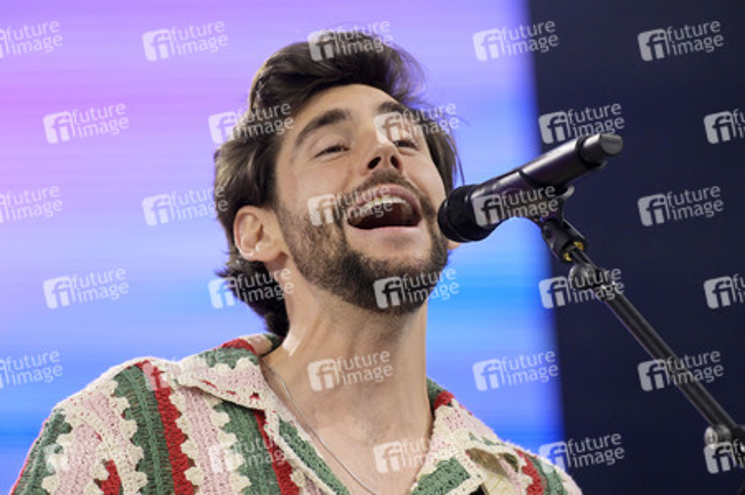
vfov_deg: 2.7
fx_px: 10339
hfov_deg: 4.1
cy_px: 248
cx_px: 372
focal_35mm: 500
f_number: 6.3
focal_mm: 500
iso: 4000
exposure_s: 1/1600
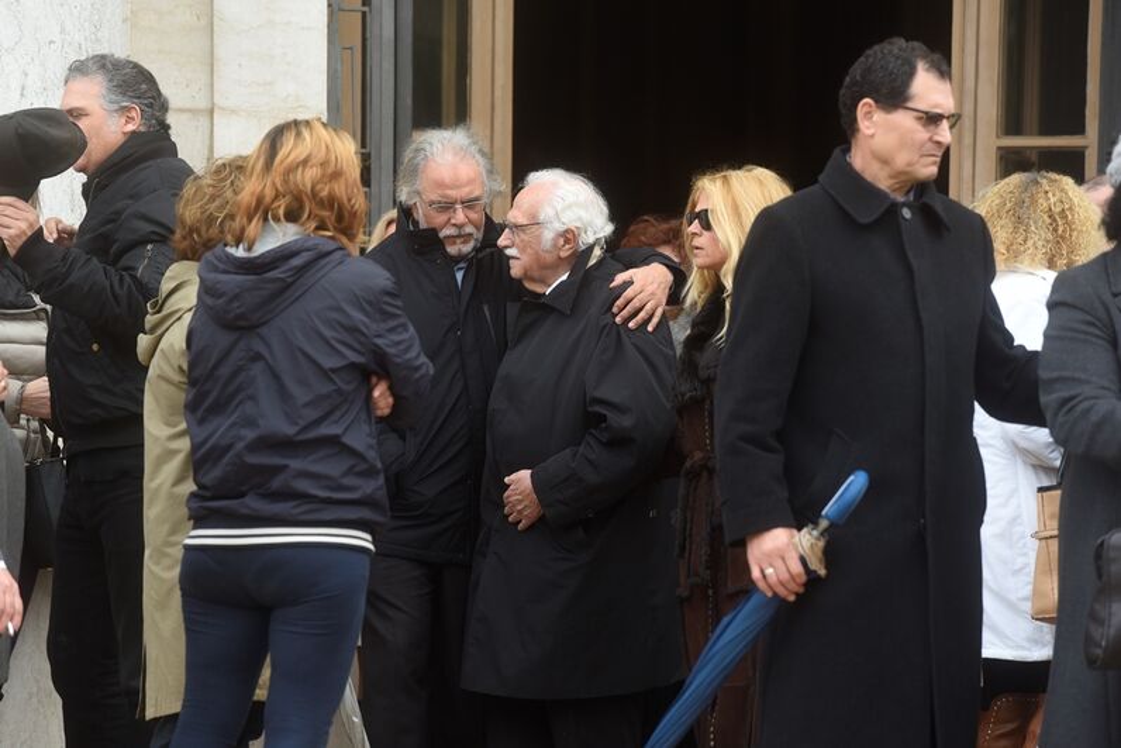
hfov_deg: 10.3
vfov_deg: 6.9
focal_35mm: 200
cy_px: 374
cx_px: 560
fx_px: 6228
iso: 800
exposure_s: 1/640
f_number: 5.6
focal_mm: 200
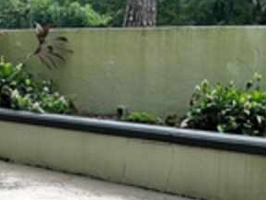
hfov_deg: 29.2
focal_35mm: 62
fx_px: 477
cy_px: 94
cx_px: 1
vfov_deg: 23.7
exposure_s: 1/241
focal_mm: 2.22
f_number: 2.2
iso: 40
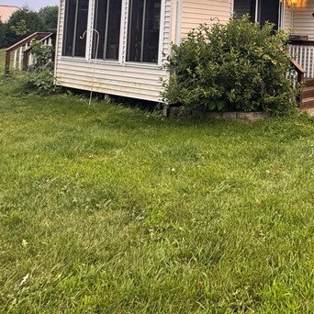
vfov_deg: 40.9
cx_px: 348
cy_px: 23
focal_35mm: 37
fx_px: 380
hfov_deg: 37.4
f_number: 2.2
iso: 40
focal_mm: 2.22
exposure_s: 1/184
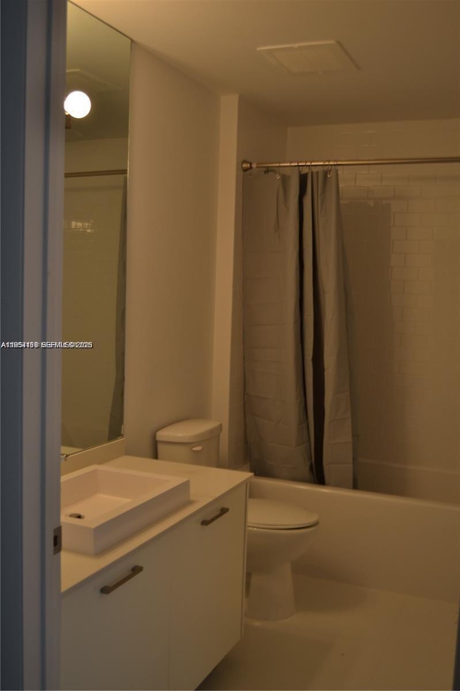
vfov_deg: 53.2
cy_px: 346
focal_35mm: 36
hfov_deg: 36.8
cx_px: 230
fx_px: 691
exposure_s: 1/10
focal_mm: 24
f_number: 4
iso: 100
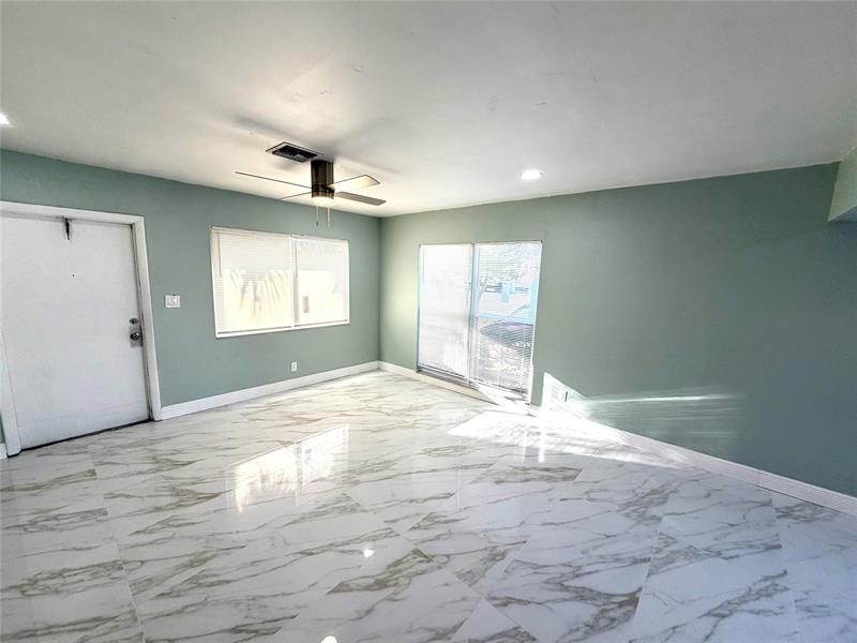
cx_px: 428
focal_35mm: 14
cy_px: 322
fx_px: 347
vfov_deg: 85.7
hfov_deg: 102.1
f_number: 2.2
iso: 64
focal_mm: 2.22
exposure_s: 1/150
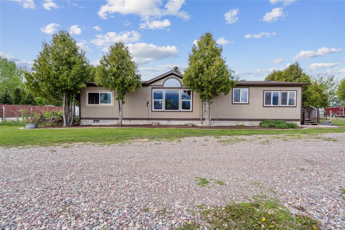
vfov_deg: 73.7
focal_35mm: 16
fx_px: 153
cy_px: 115
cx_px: 172
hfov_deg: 96.7
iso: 320
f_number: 7.1
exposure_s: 1/640
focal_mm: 16
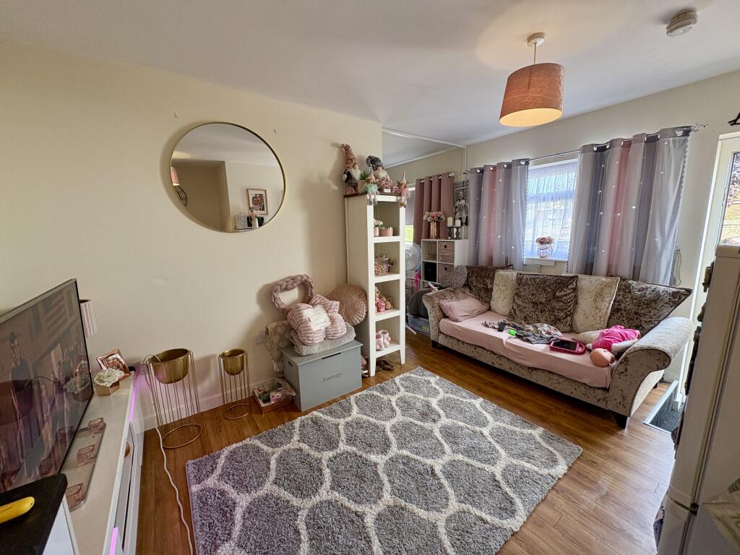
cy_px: 278
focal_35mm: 14
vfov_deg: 85.7
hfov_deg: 102.1
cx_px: 370
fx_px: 299
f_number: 2.2
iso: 200
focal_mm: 2.22
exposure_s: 1/99
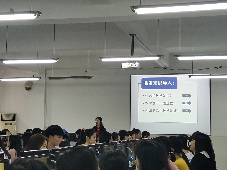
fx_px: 446
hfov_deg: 28.6
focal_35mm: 68
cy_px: 85
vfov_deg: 21.6
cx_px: 114
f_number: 1.8
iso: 160
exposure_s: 1/100
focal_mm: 4.75
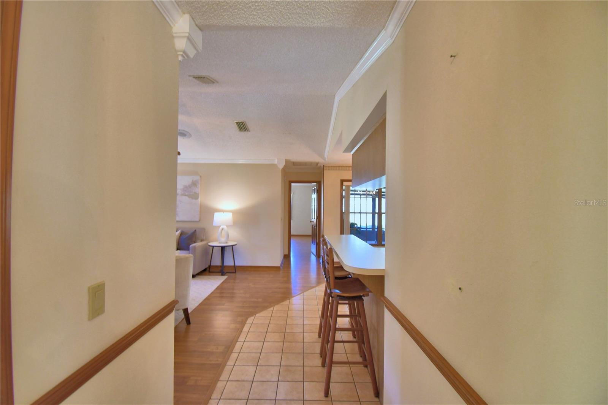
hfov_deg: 100.4
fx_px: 253
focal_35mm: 15
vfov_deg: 77.3
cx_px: 304
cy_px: 202
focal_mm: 10
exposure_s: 1/30
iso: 560
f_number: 4.5
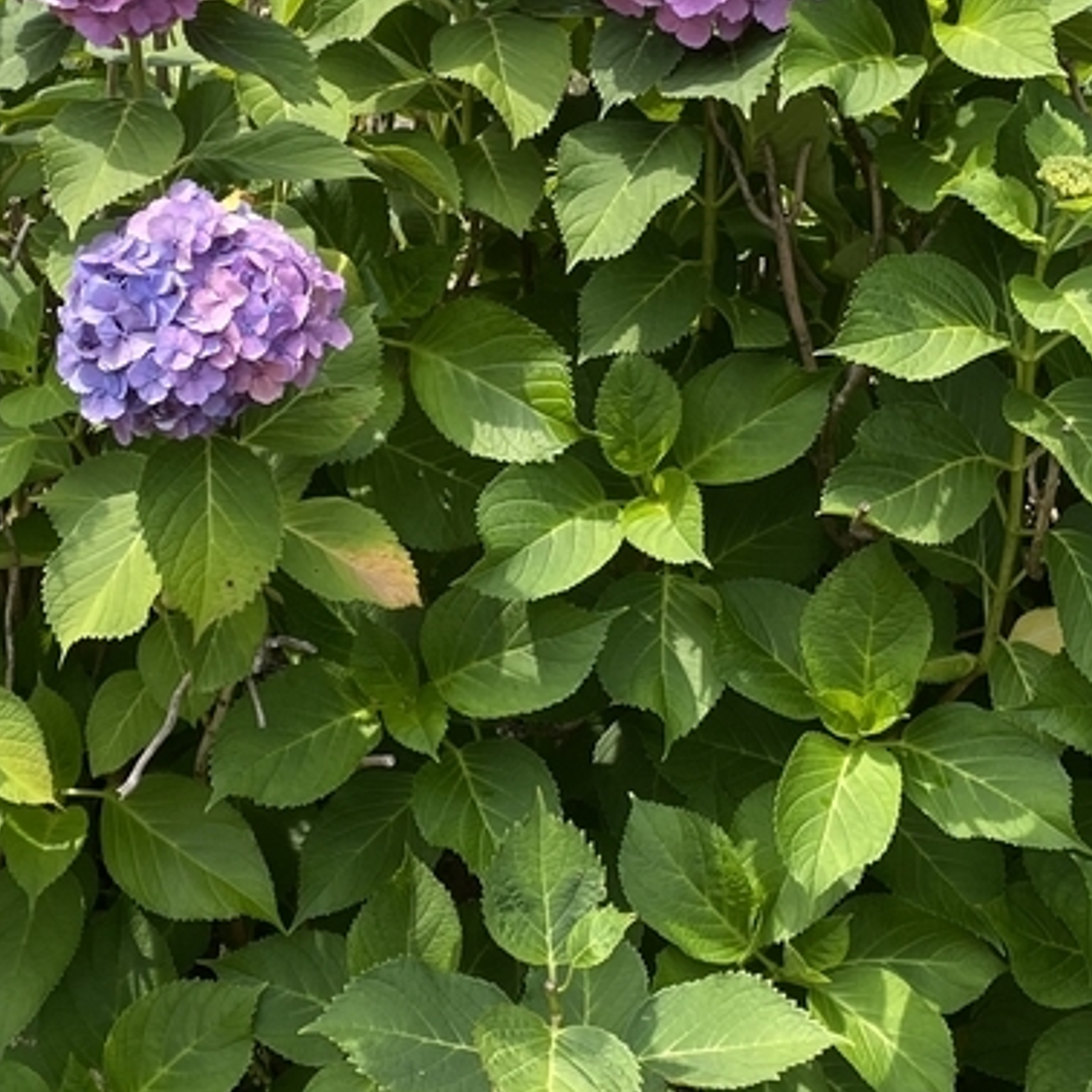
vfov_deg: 23.7
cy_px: 480
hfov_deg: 23.6
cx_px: 416
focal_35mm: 73
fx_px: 2605
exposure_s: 1/673
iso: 32
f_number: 1.6
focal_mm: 4.2
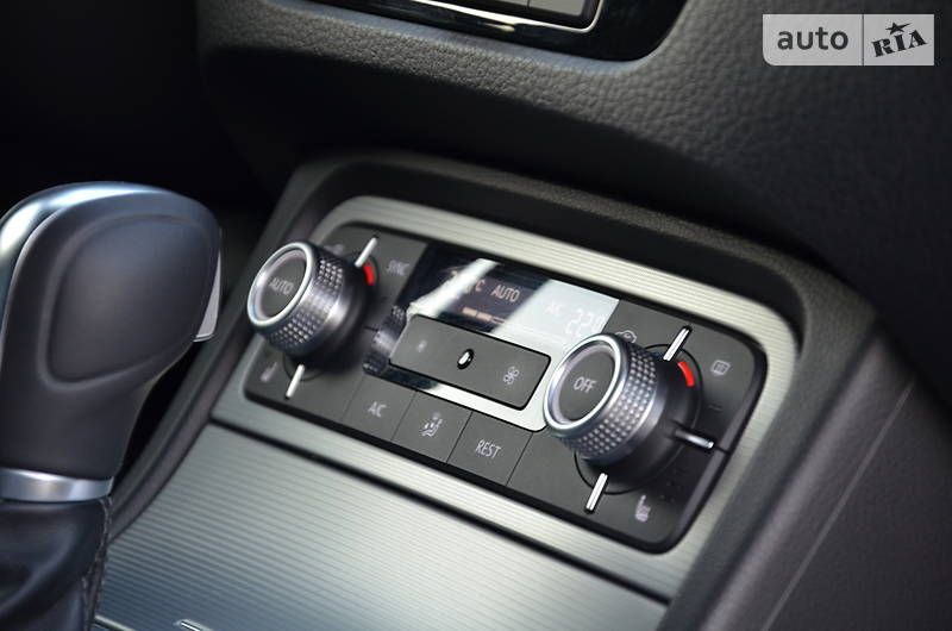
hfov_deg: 13.1
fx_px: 4157
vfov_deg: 8.7
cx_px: 476
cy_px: 316
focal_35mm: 158
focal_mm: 105
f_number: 5.6
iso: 800
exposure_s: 1/40
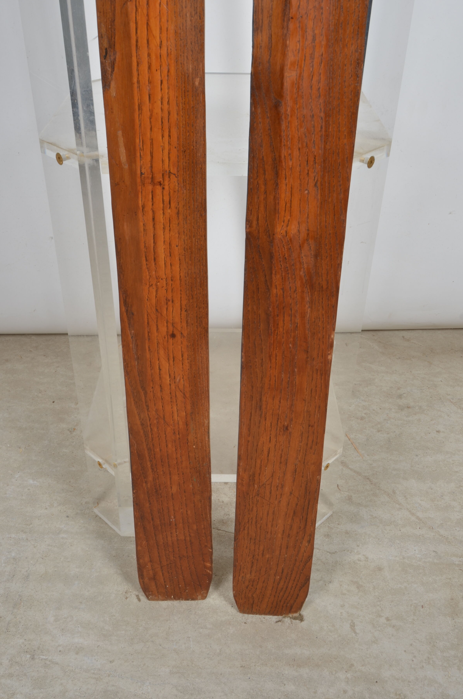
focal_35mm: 34
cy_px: 355
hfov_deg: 38.7
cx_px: 234
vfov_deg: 55.9
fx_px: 659
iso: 100
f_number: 14
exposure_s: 1/125
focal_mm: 22
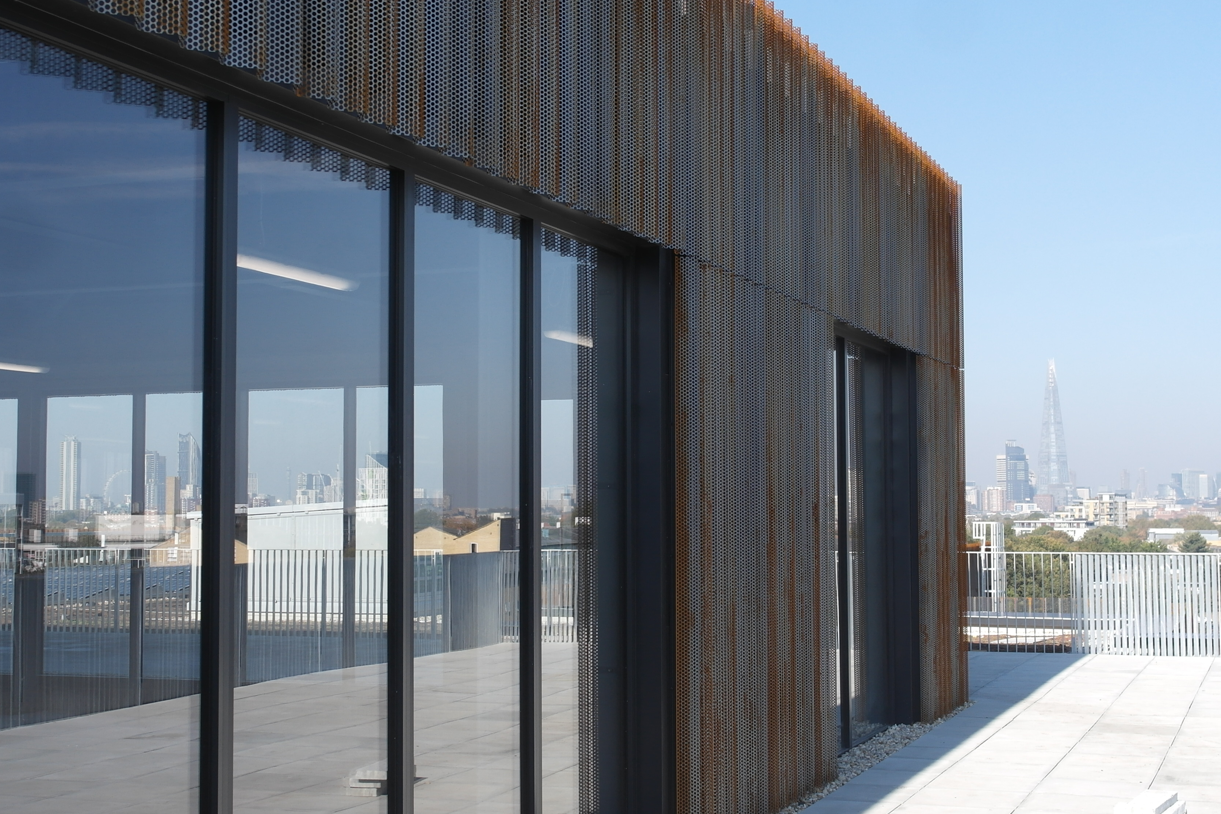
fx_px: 1831
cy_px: 373
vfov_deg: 25.0
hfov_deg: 36.9
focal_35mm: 54
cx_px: 614
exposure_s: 1/200
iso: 100
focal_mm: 22
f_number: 6.3
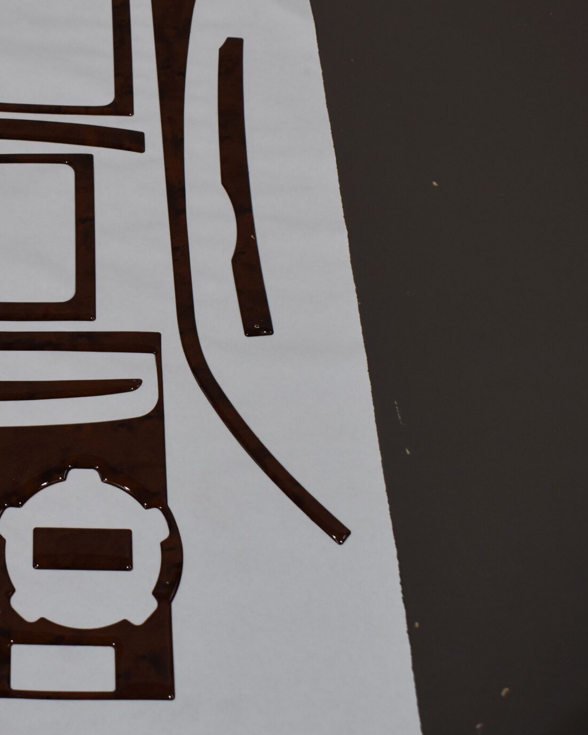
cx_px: -13
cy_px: 290
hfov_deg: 23.1
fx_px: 1371
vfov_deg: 29.9
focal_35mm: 63
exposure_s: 1/125
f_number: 5.6
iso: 280
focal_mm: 24
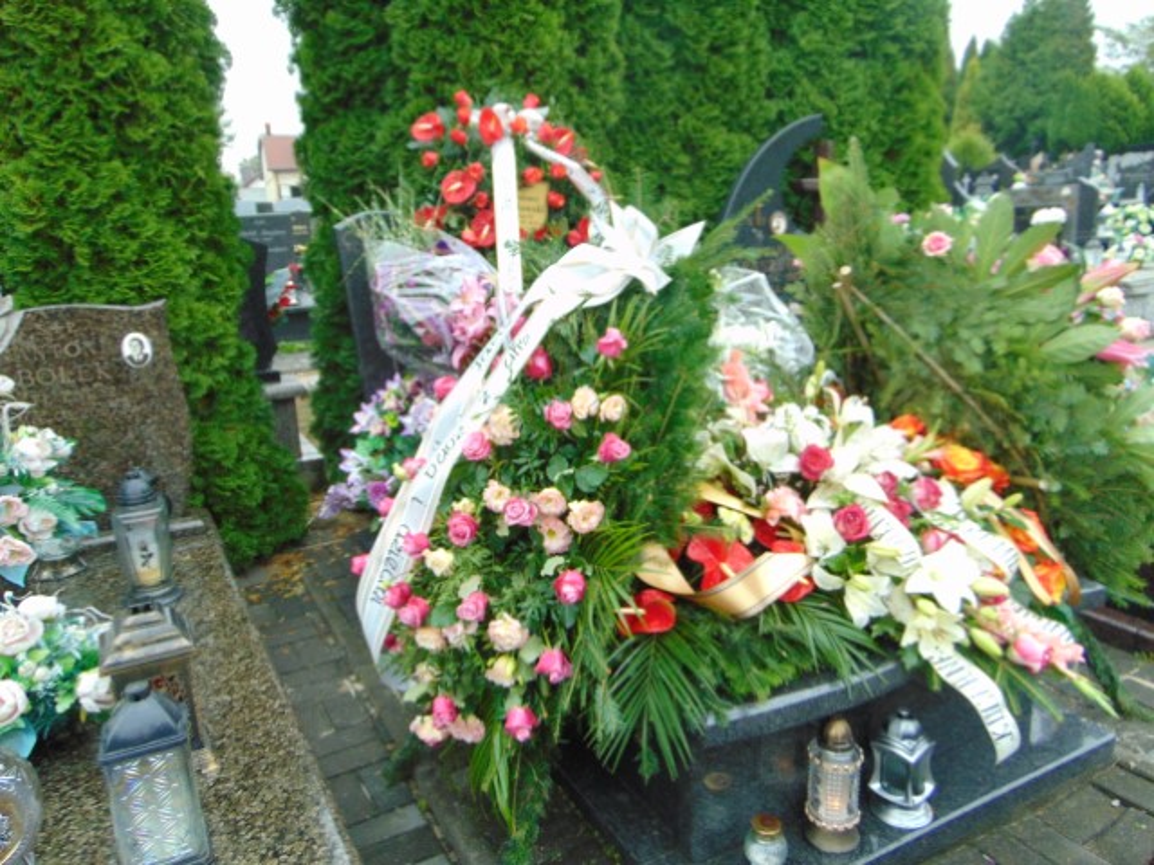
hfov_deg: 69.4
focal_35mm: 25
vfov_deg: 54.9
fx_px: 833
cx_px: 577
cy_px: 432
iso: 100
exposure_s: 1/50
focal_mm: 4.5
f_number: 3
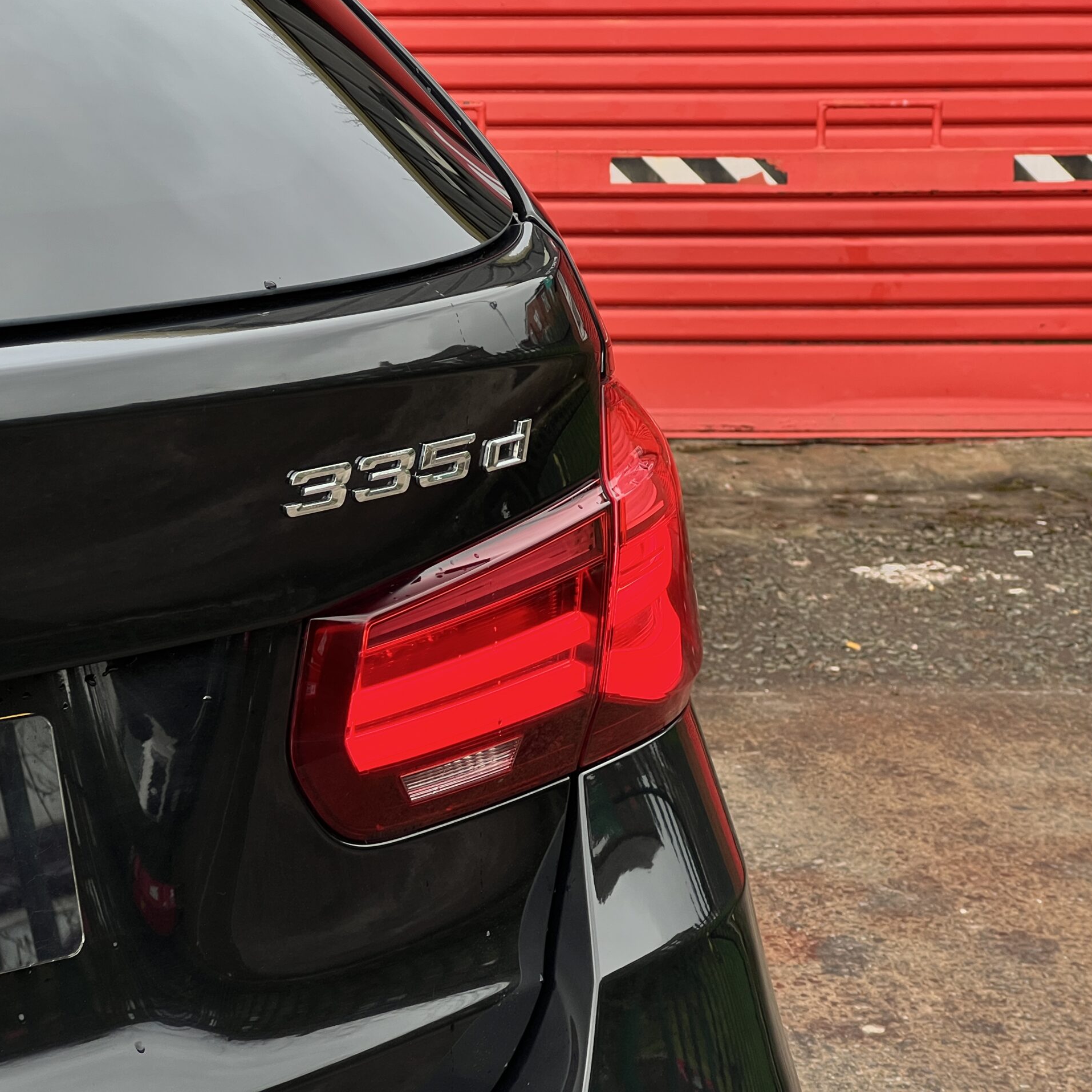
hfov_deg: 19.1
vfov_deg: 19.1
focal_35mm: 91
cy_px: 545
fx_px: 3248
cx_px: 452
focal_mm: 9
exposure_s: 1/99
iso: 40
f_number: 2.8
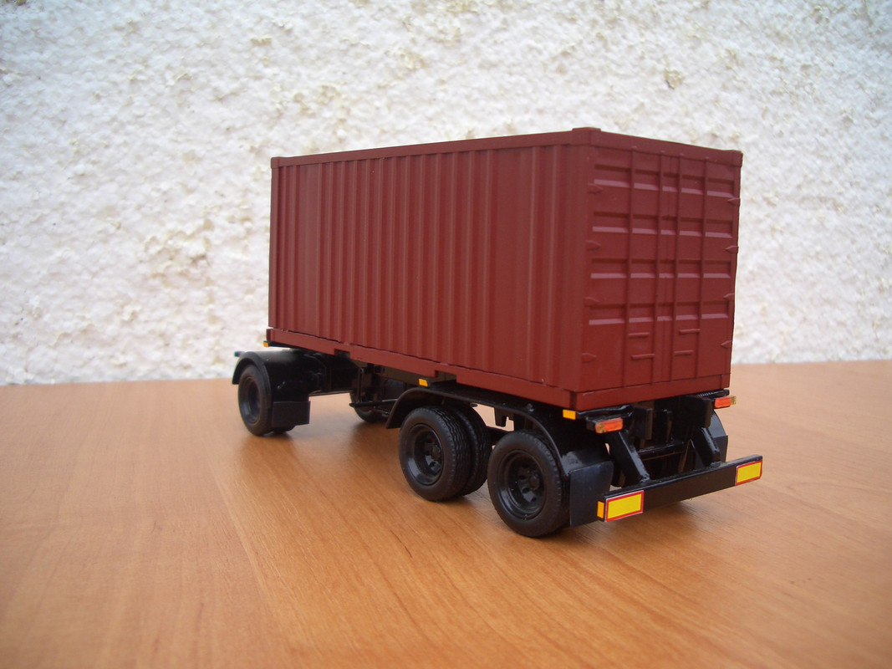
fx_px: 902
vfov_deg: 40.7
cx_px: 446
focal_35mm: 35
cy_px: 334
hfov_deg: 52.6
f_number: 2.6
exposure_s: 1/60
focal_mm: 5.8
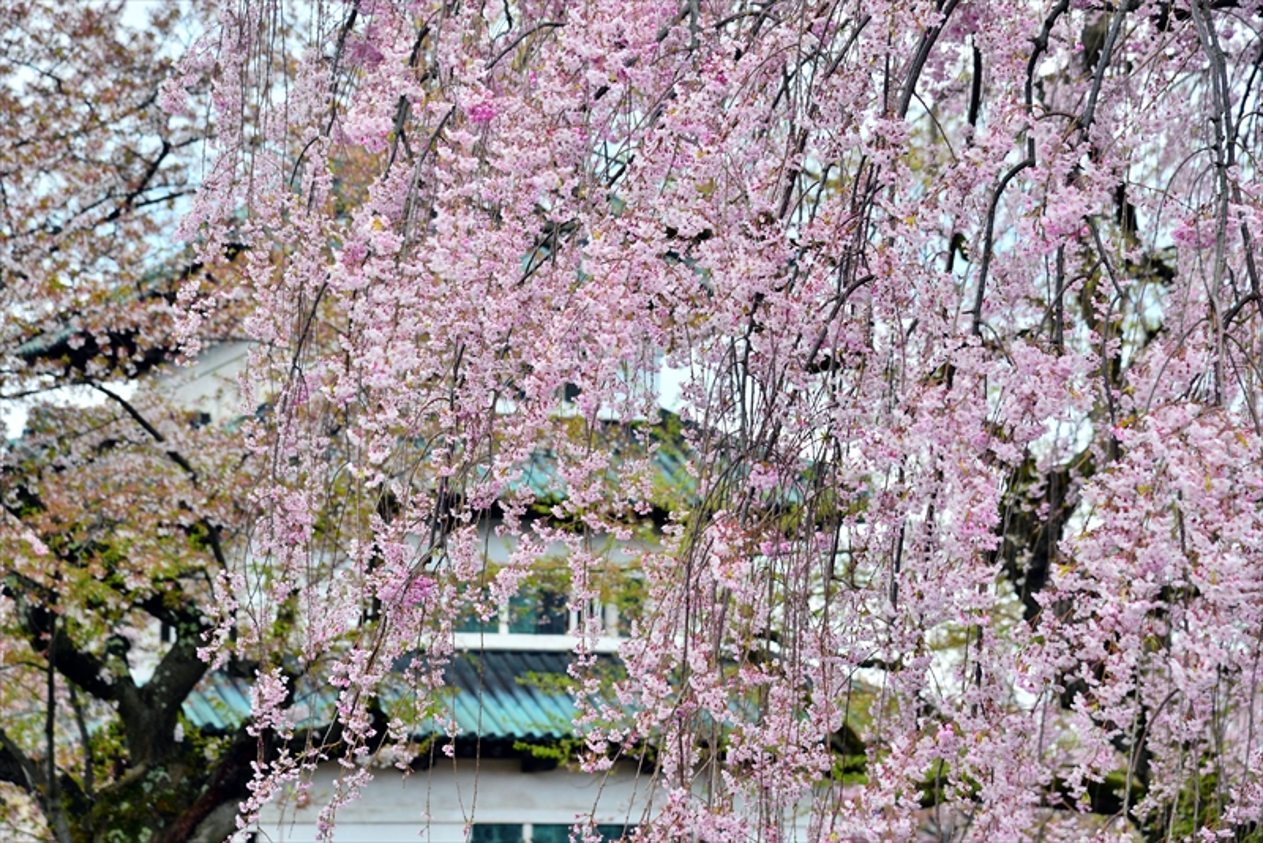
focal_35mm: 120
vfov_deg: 11.4
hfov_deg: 17.1
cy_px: 422
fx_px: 4211
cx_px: 632
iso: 400
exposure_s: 1/320
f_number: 9
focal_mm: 120
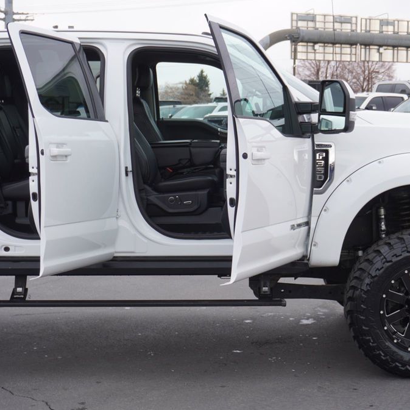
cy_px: 205
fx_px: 1014
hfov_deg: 22.8
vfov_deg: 22.9
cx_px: 243
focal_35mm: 76
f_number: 5.6
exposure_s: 1/60
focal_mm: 39
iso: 100
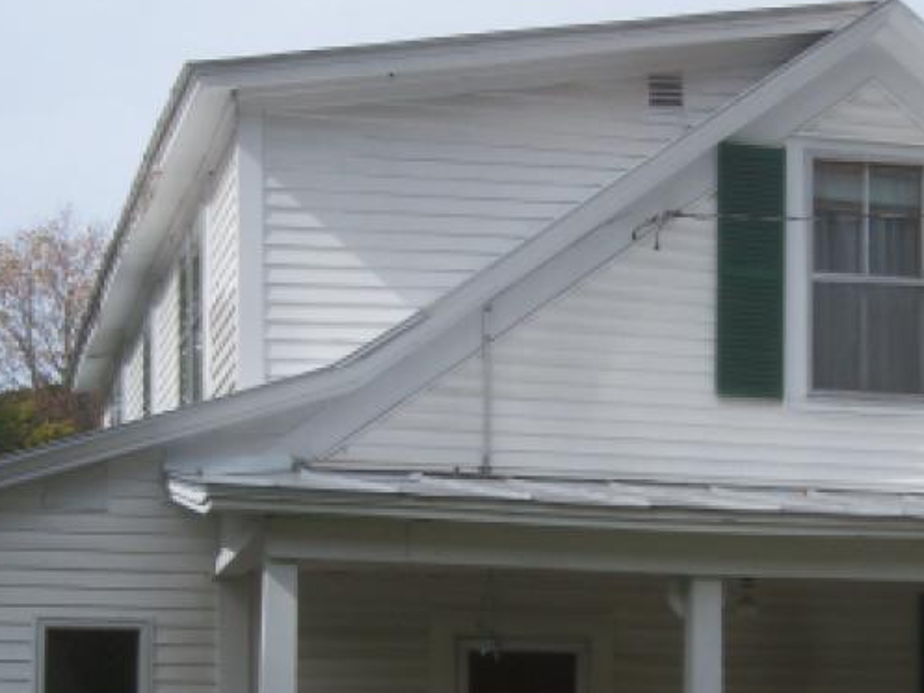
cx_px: 747
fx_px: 2697
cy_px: 597
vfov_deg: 14.5
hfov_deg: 19.2
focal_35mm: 101
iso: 80
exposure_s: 1/400
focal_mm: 10.3
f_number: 5.6
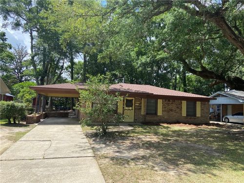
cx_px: 122
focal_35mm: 26
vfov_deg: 53.1
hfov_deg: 67.3
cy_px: 92
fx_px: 183
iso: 32
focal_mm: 4.25
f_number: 1.8
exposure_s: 1/1170
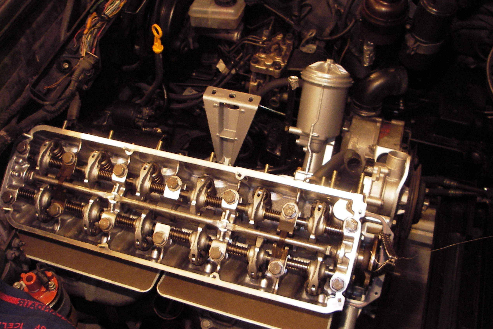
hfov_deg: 48.5
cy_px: 170
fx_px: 548
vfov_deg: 33.4
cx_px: 249
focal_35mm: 40
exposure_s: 1/5
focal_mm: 6.3
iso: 100
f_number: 3.3
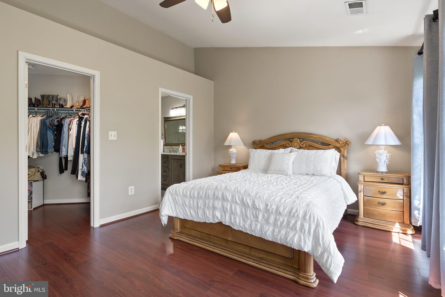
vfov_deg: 70.5
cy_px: 148
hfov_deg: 93.3
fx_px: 210
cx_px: 222
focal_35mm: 17
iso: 640
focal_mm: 17
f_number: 8
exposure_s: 1/13
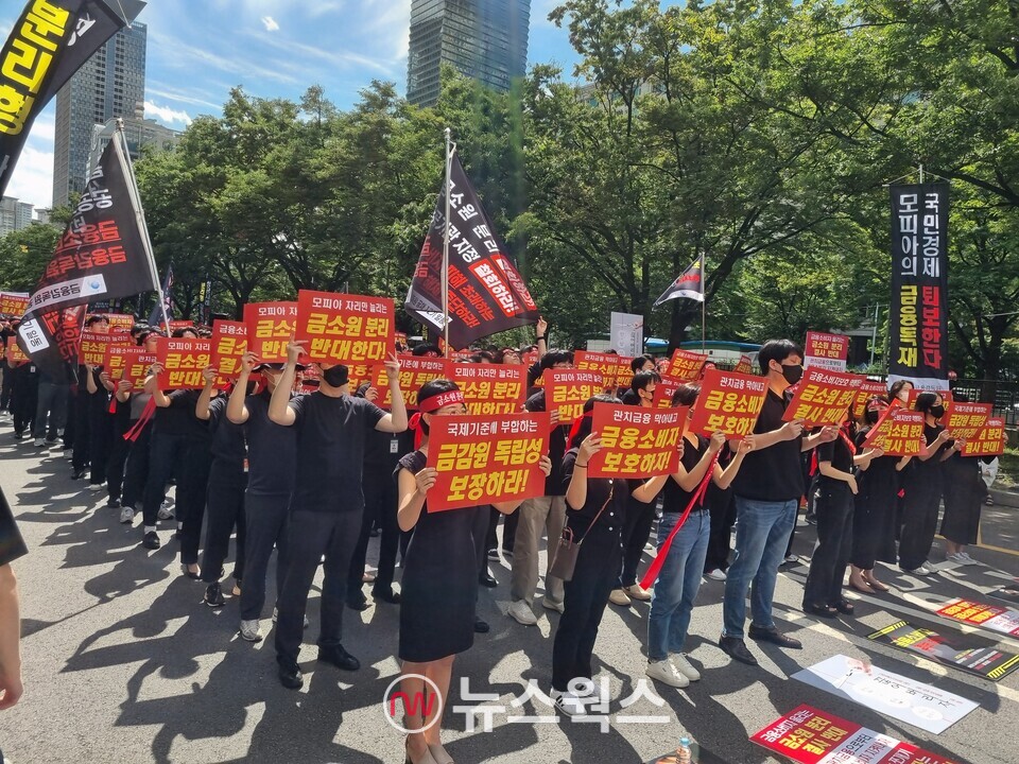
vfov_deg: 53.1
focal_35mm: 26
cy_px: 382
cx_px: 510
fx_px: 765
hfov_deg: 67.3
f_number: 1.8
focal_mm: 5.4
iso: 50
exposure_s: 1/2500
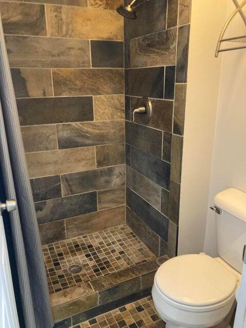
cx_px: 123
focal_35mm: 28
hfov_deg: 49.7
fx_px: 265
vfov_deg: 63.4
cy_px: 164
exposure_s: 1/30
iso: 320
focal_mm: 3.99
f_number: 1.8
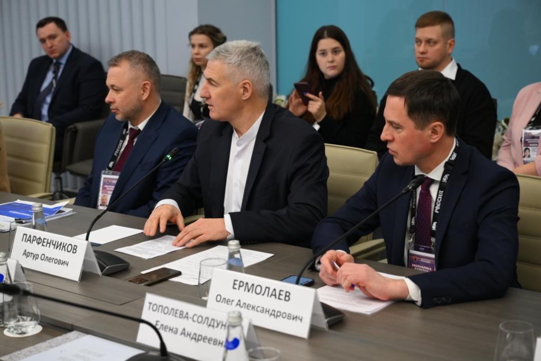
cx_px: 270
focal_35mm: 70
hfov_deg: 28.8
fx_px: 1052
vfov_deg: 19.5
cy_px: 180
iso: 2000
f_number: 5
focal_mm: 70
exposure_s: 1/160
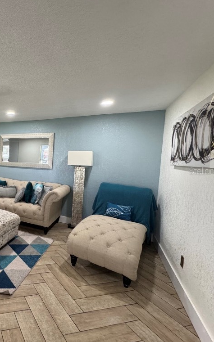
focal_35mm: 20
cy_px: 171
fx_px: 187
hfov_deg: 49.1
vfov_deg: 85.1
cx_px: 1
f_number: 2.2
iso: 320
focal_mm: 2.22
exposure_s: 1/120
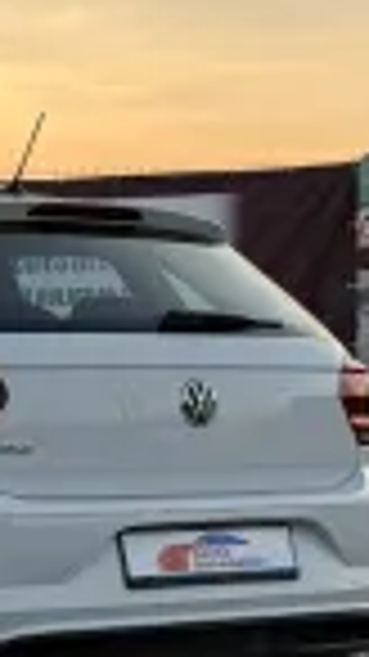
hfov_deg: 9.2
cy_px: 468
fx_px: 2246
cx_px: -135
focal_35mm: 129
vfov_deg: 16.6
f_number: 1.78
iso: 64
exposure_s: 1/611
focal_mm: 6.76
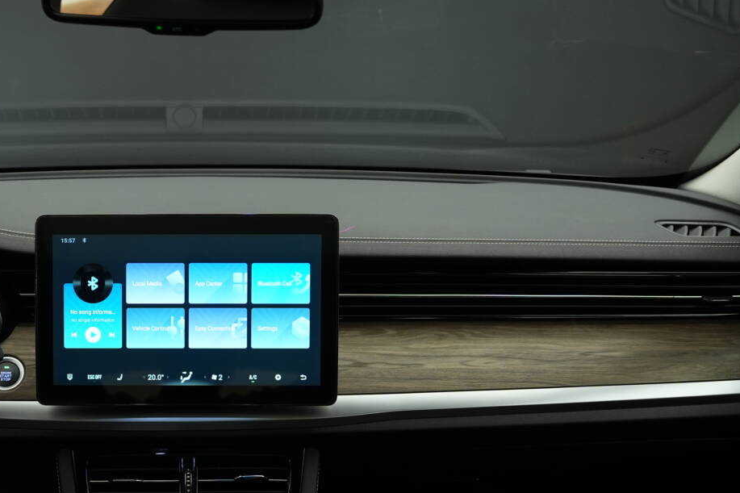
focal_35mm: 67
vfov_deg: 19.9
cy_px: 435
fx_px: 1377
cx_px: 144
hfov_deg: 29.4
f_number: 2.8
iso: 800
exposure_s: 1/100
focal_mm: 24
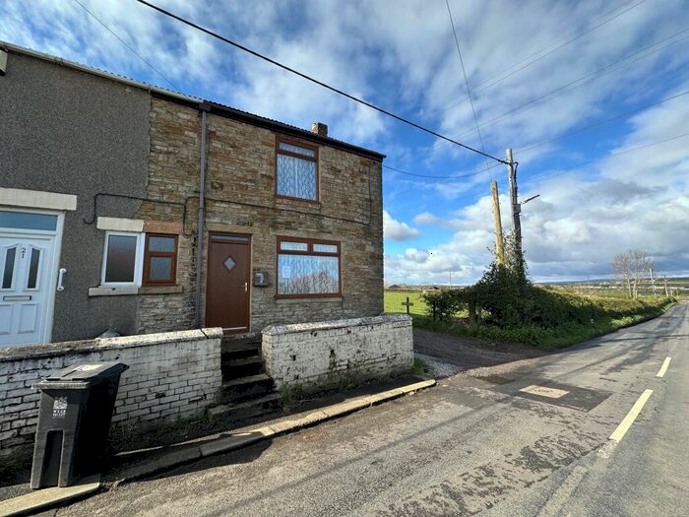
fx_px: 279
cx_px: 344
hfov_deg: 102.1
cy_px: 258
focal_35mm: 14
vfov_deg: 85.7
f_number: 2.2
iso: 50
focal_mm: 2.22
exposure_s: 1/1135
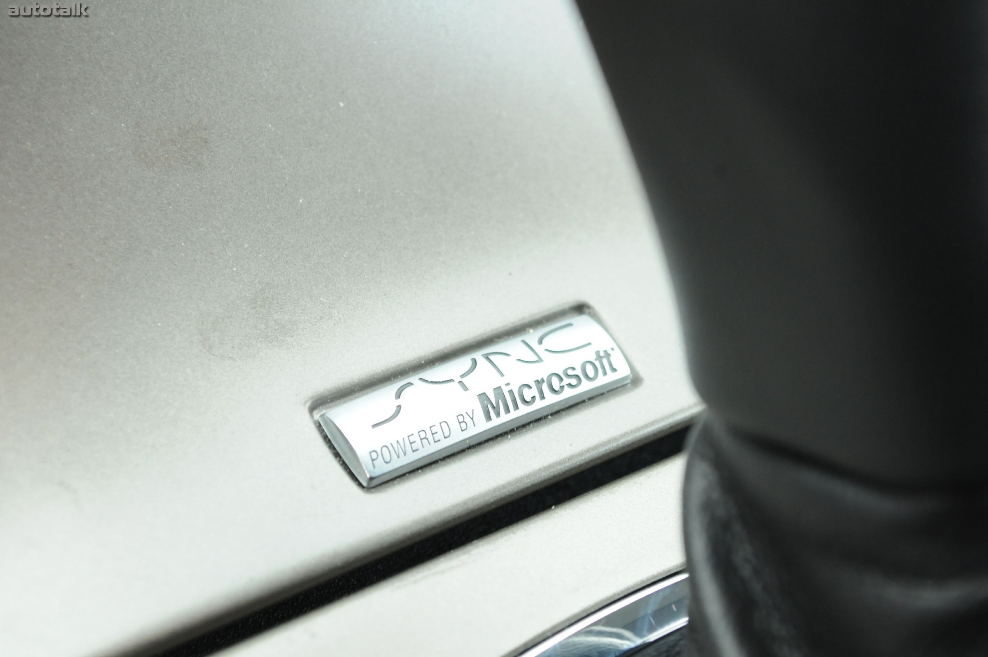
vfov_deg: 17.5
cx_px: 494
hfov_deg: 26.0
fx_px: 2138
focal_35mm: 78
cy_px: 328
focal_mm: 52
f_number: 8
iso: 800
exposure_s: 1/10
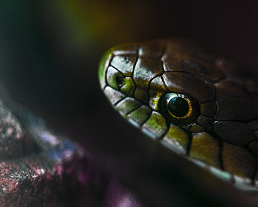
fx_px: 1826
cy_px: 104
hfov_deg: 8.1
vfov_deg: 6.5
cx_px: 141
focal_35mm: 239
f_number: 9.5
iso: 2500
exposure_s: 1/320
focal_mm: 210
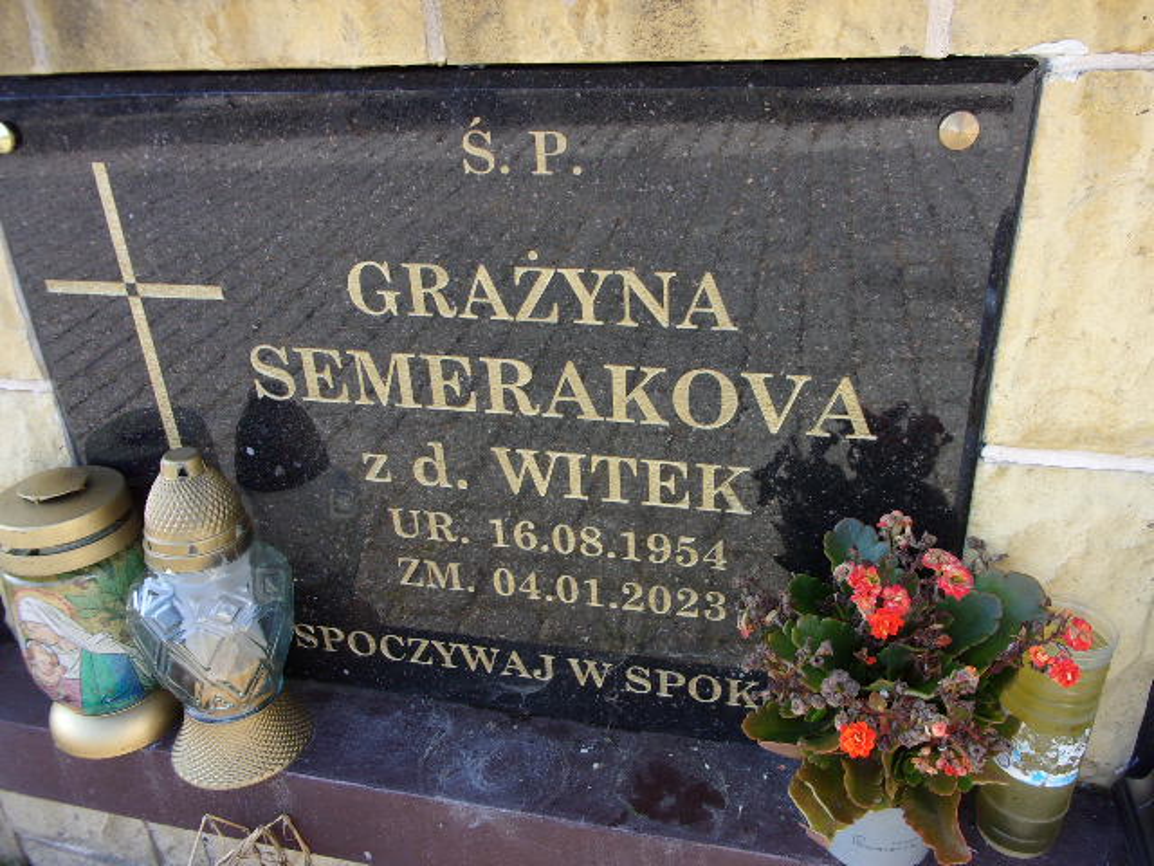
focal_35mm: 28
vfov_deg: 49.7
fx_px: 933
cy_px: 433
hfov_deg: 63.4
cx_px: 577
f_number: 3.9
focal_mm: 5.1
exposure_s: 1/100
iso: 80
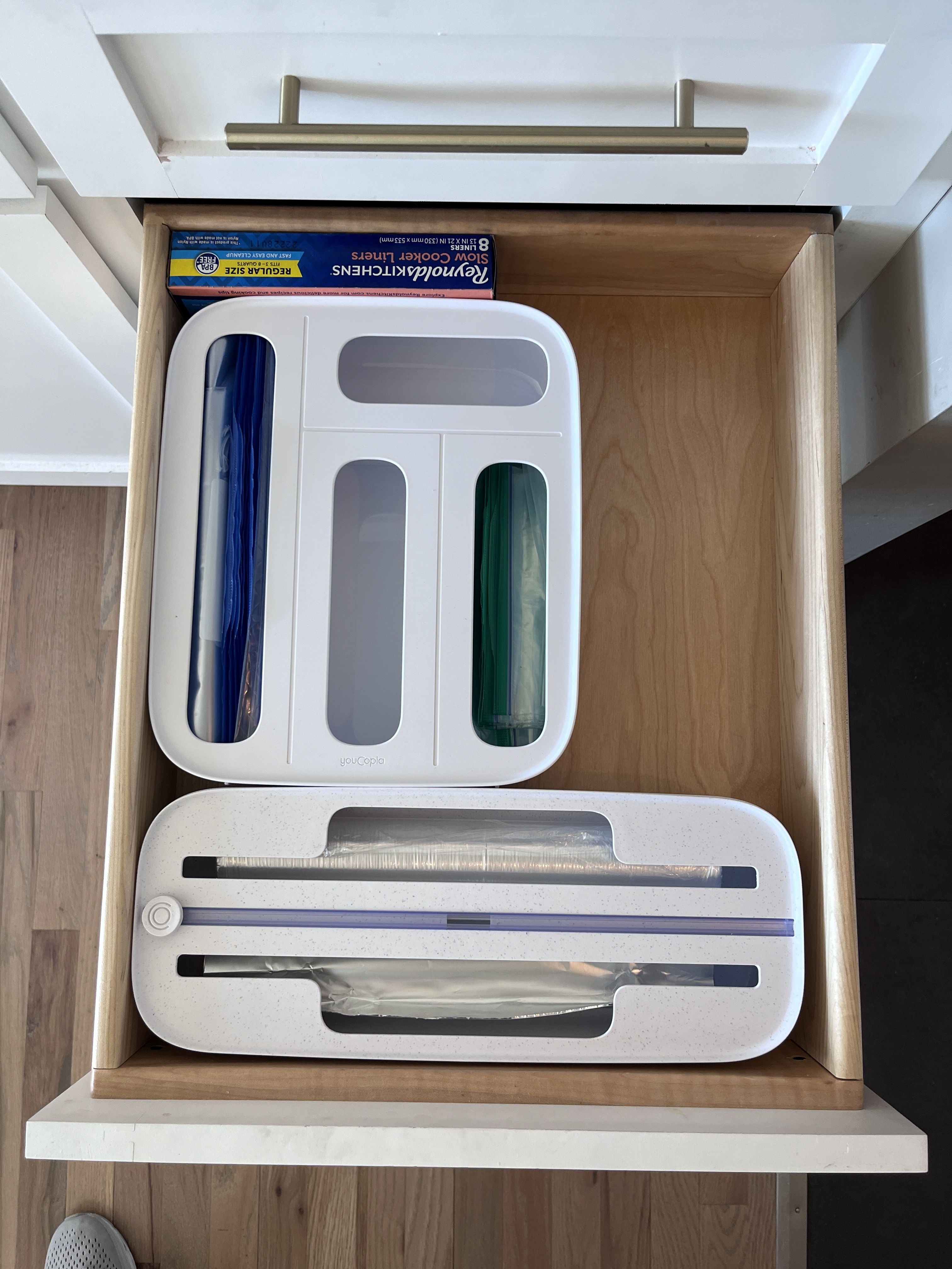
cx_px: 476
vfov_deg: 67.3
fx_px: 953
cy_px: 634
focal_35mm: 26
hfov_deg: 53.1
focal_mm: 5.1
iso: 100
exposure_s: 1/120
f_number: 1.6
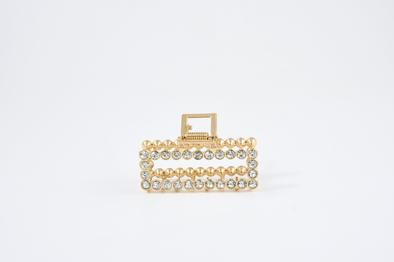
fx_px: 689
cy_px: 131
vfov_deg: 21.6
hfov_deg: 31.9
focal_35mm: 63
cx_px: 197
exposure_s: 1/100
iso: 200
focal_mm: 42
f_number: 7.1
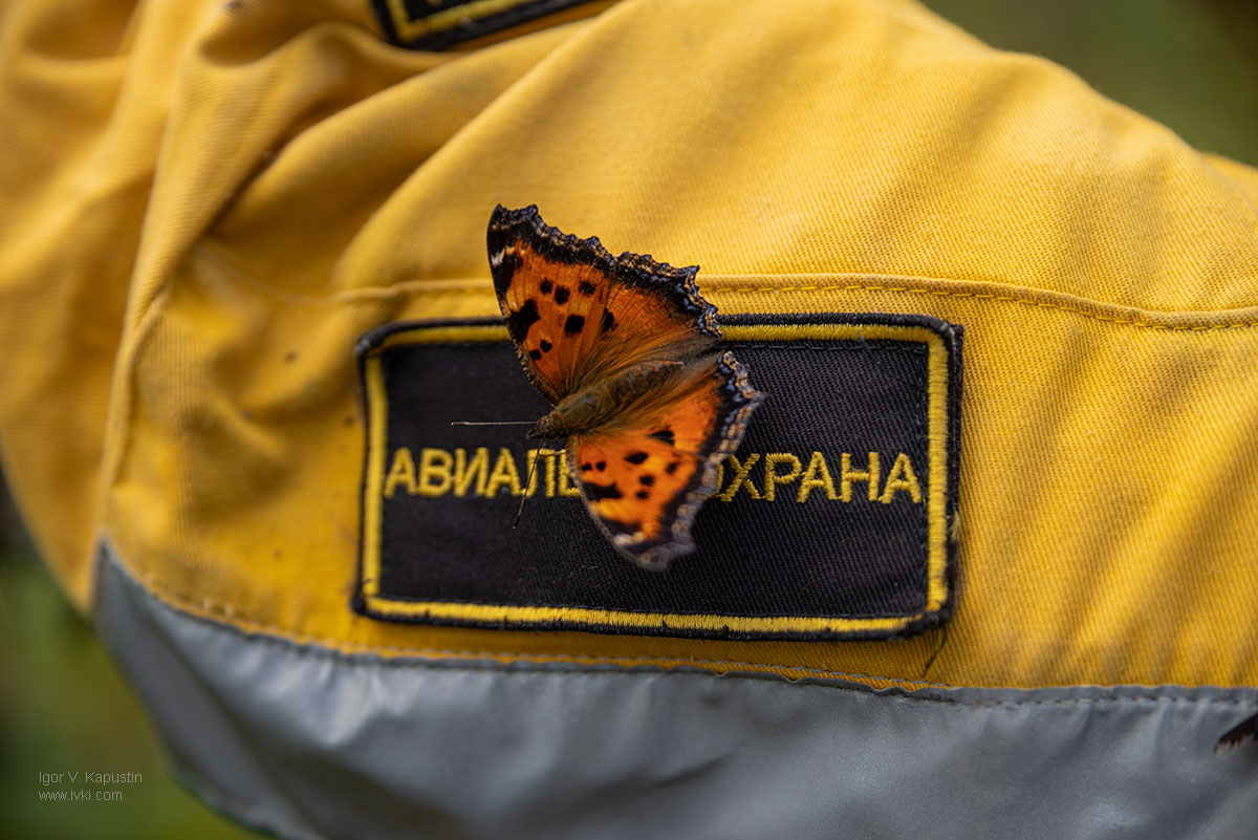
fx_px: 2447
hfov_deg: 28.8
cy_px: 420
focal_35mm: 70
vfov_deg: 19.5
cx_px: 629
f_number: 2.8
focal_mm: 70
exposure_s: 1/640
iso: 100
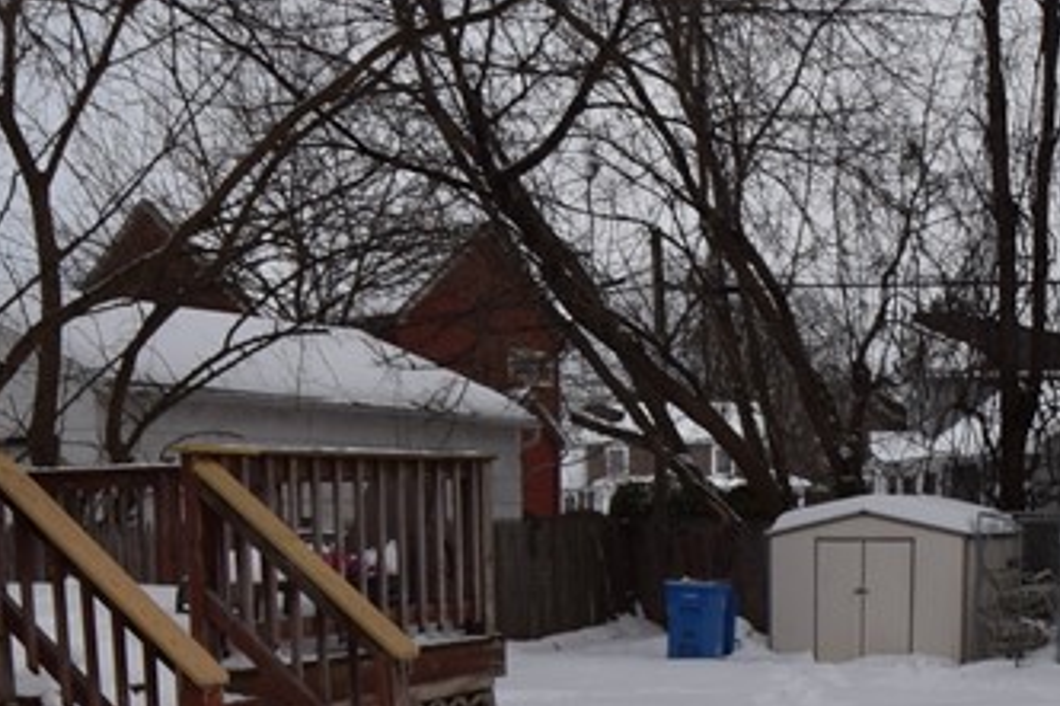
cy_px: 698
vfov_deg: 26.1
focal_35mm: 49
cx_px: 624
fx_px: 1442
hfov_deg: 40.2
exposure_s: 1/200
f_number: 9
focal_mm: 10
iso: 100
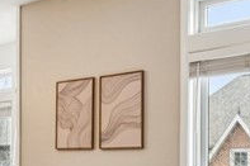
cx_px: -32
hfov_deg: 24.4
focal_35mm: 77
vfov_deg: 17.3
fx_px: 534
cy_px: 165
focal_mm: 14
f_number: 5
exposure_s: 1/15
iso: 200
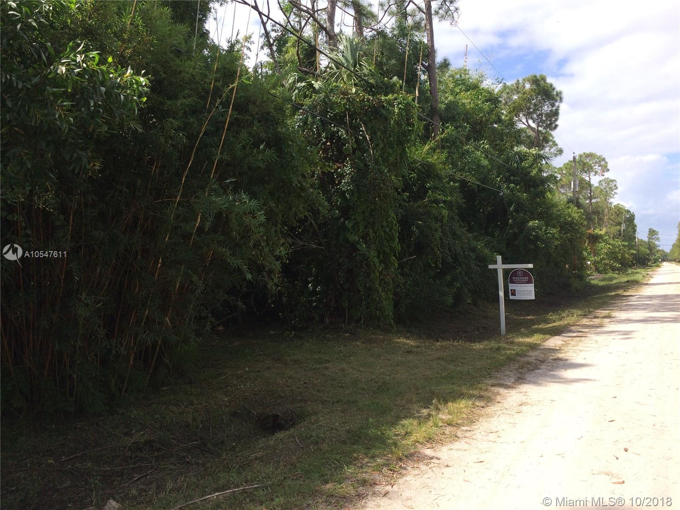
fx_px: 570
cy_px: 255
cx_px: 340
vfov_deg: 48.2
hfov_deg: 61.7
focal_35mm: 29
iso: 32
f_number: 2.2
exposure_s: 1/1244
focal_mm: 4.15
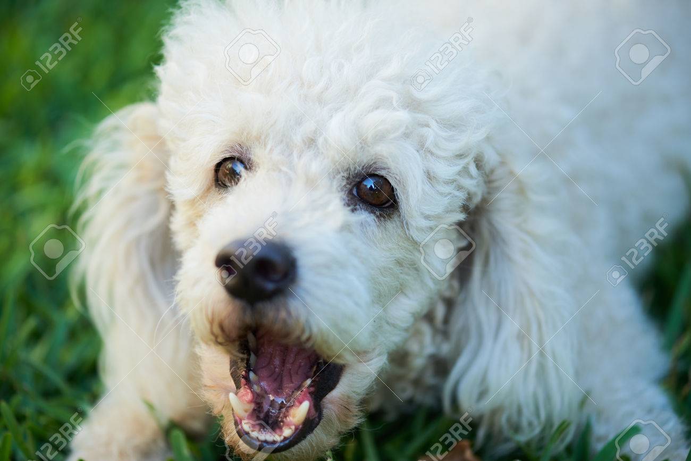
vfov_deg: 13.0
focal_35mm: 105
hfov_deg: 19.5
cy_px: 230
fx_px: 2015
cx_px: 346
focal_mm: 105
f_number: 4
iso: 100
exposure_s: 1/160
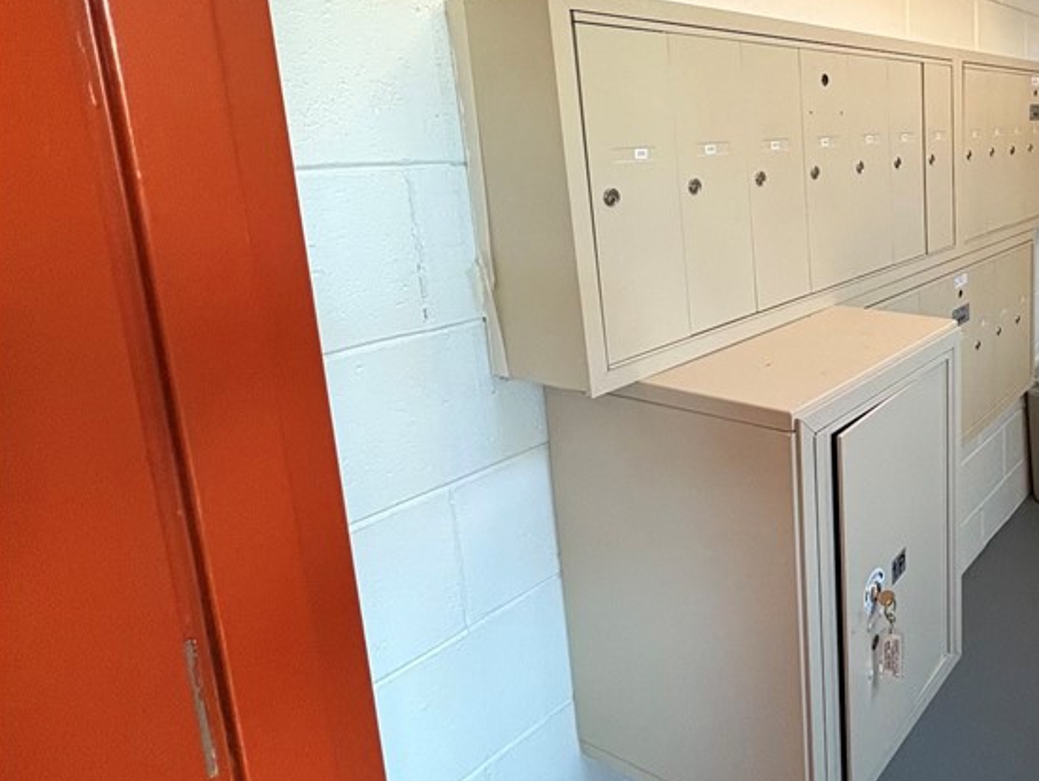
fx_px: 781
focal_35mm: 26
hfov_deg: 56.9
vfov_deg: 51.9
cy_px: 247
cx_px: 954
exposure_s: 1/60
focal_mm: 2.22
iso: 320
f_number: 2.2
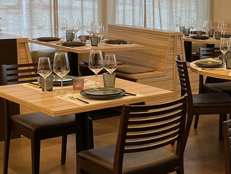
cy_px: 76
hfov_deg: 24.5
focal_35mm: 75
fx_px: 501
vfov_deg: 19.6
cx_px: 242
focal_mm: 5.1
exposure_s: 1/54
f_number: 1.6
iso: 160
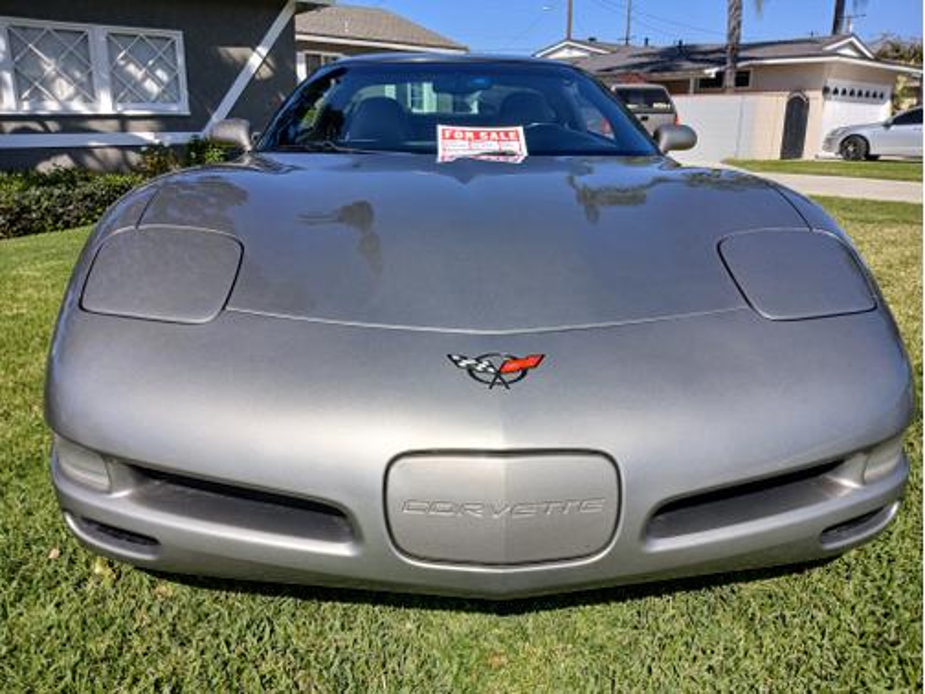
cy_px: 347
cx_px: 462
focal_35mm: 26
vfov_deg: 53.1
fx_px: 695
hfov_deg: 67.3
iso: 20
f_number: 1.8
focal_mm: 3.98
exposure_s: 1/726
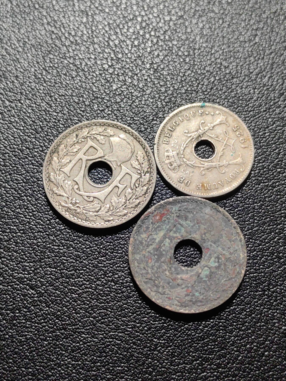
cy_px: 190
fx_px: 529
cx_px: 143
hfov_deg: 30.3
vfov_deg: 39.7
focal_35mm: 48
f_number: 2
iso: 125
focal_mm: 5.75
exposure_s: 1/100
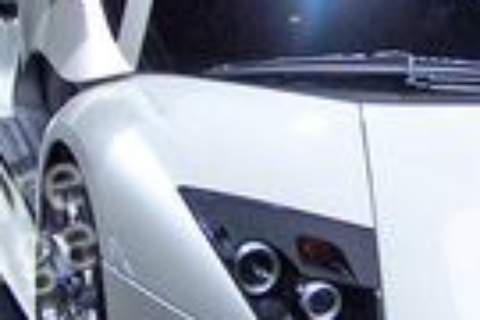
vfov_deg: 11.7
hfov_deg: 17.4
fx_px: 1560
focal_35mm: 117
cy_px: 71
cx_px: 363
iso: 200
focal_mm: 6.3
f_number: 2.8
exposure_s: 1/500
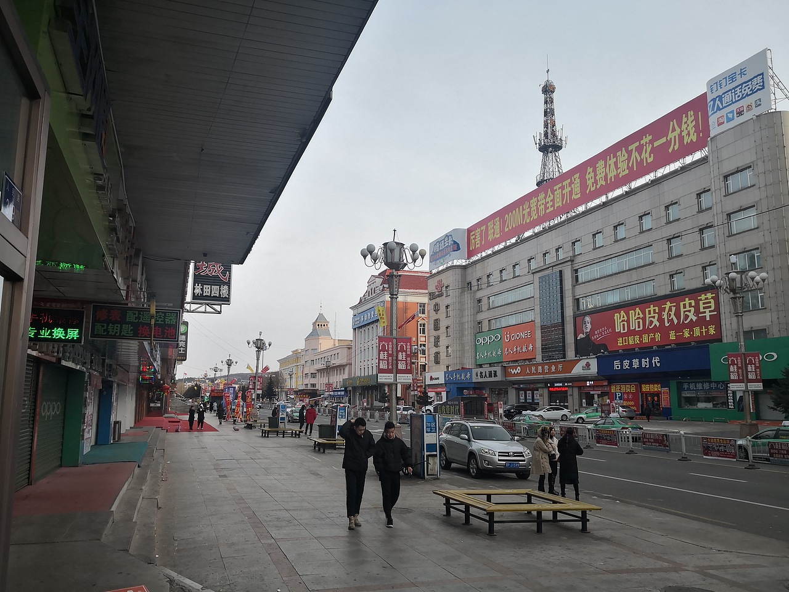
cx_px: 394
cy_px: 296
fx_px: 615
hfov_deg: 65.3
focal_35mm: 27
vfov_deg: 51.4
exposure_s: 1/899
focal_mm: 3.95
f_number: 1.6
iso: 80
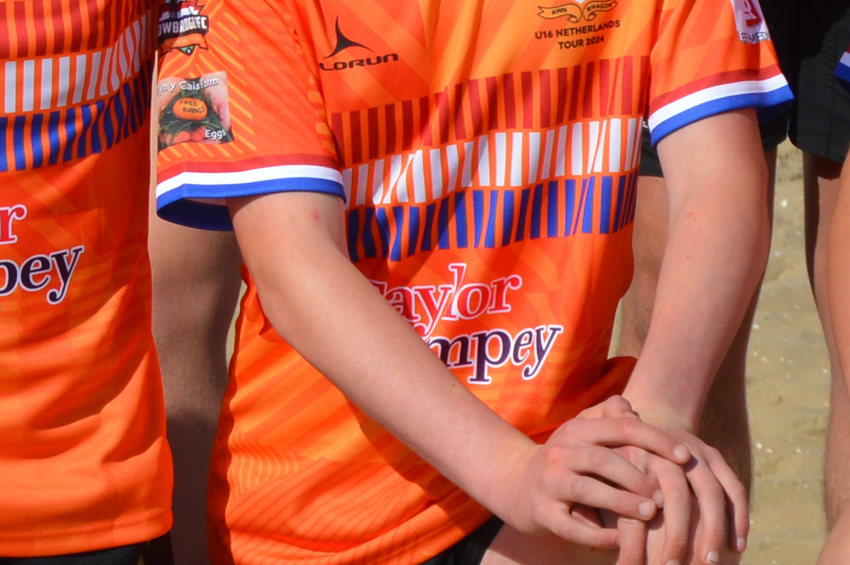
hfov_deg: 4.9
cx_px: -518
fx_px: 9779
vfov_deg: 3.3
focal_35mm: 415
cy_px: -406
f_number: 10
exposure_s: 1/500
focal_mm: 55
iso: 100
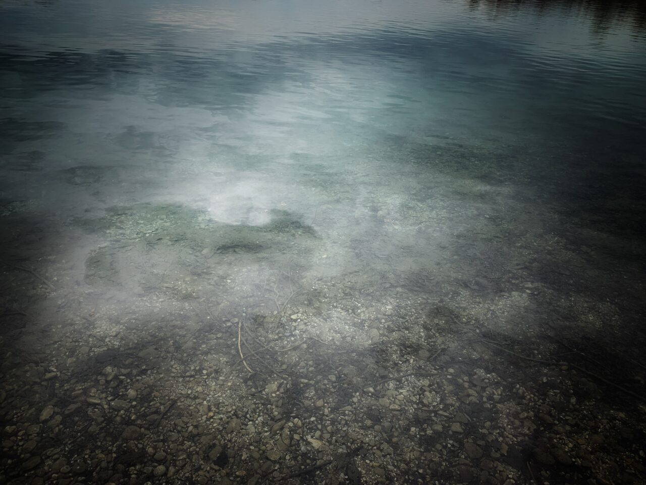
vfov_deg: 53.1
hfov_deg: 67.3
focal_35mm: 26
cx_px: 323
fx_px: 485
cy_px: 242
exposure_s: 1/759
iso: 25
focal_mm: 4.25
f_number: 1.8
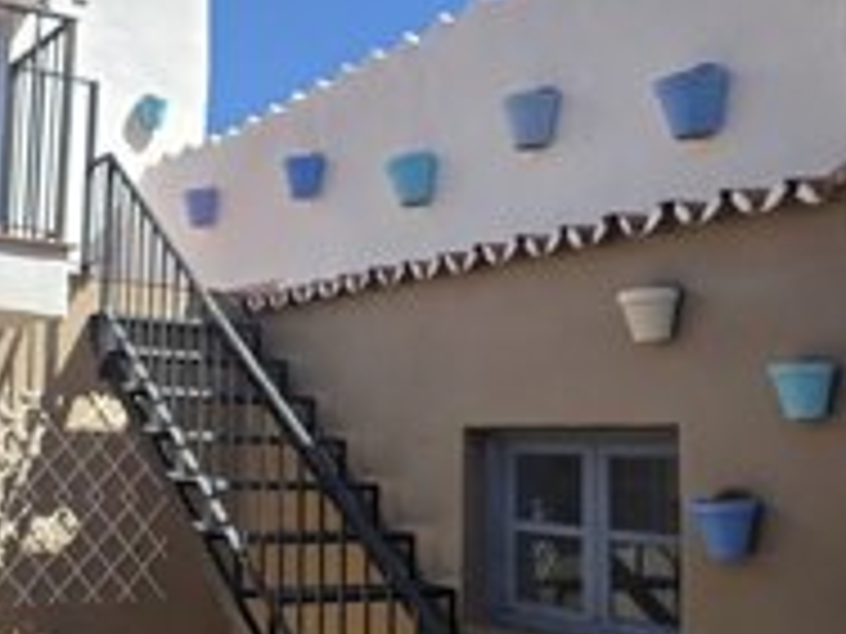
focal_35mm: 44
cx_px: 148
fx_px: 1075
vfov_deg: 32.9
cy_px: 346
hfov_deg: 40.8
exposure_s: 1/944
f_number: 1.7
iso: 12
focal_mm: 6.3
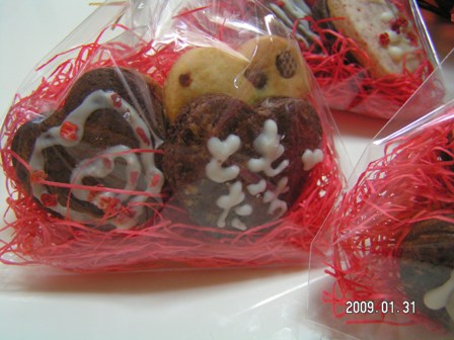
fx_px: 498
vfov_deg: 37.7
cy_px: 170
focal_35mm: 38
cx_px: 227
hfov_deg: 49.0
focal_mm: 5.8
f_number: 2.8
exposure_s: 1/40
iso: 200
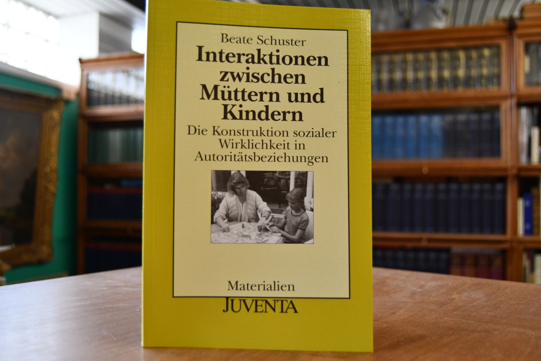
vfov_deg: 40.0
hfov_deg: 57.2
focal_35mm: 33
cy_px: 180
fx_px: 496
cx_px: 270
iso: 900
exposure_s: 1/125
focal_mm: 22
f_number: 3.5
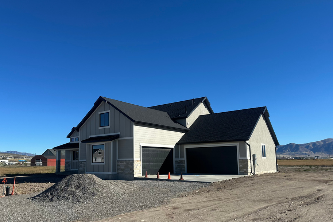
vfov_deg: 46.0
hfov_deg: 65.3
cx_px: 147
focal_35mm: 28
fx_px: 259
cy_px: 139
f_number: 1.78
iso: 80
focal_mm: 6.86
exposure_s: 1/5263
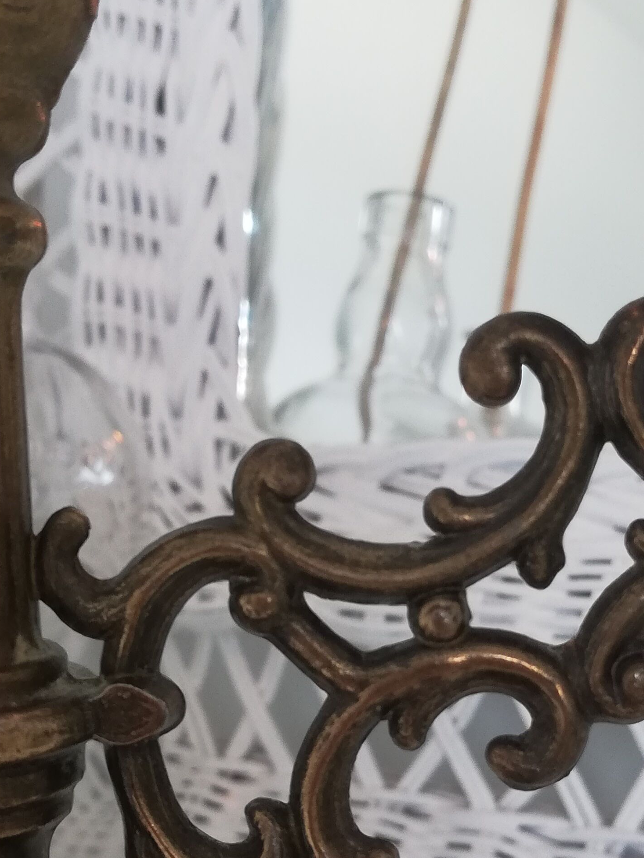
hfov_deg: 23.2
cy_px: 609
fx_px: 1563
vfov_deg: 30.4
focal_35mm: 63
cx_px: 413
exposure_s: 1/50
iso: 100
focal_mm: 3.81
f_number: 2.2
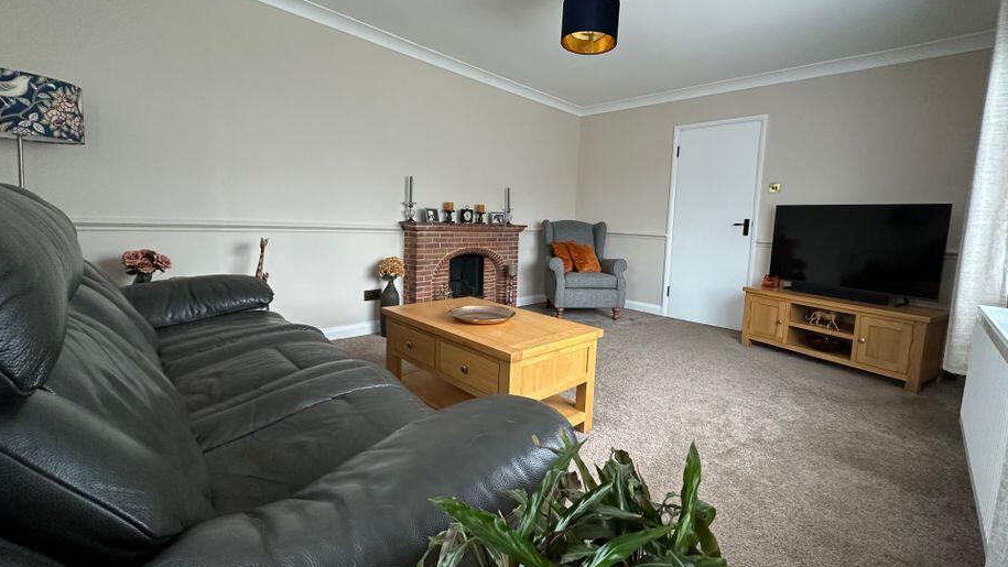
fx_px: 428
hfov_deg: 99.3
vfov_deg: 67.0
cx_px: 523
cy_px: 263
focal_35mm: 16
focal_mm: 2.22
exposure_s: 1/99
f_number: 2.2
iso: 320
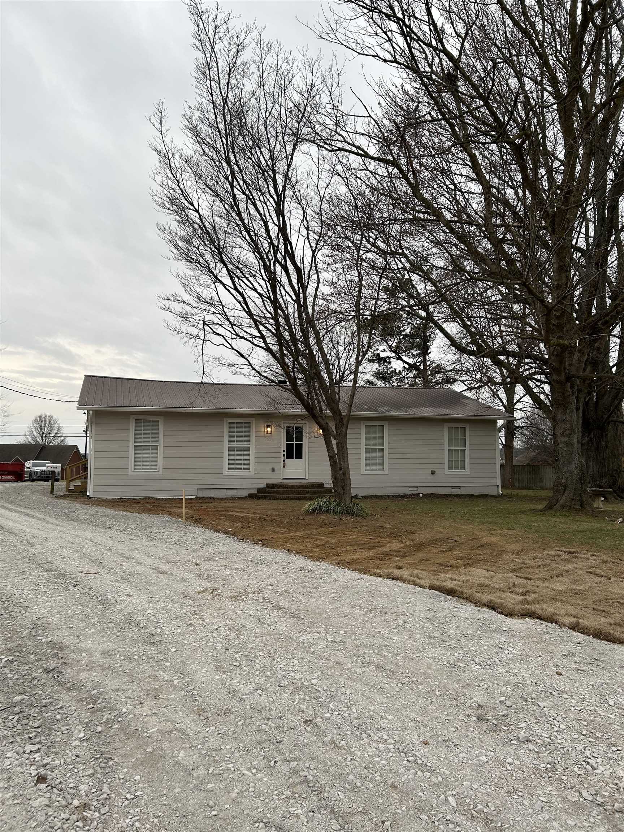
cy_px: 416
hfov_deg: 53.1
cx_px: 312
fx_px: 625
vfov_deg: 67.3
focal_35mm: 26
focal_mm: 5.7
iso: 50
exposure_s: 1/591
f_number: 1.5
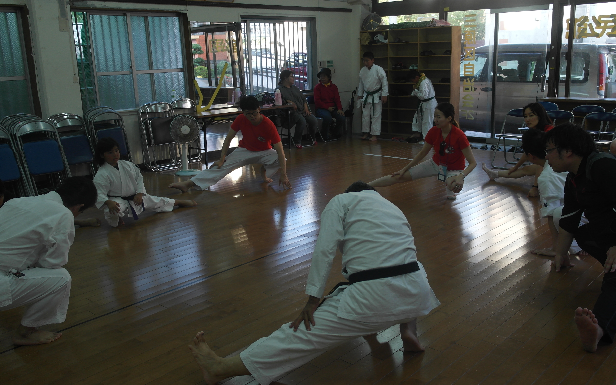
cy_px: 188
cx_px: 331
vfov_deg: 38.3
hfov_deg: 58.1
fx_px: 554
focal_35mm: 33
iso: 200
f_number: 3.5
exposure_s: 1/80
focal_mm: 20
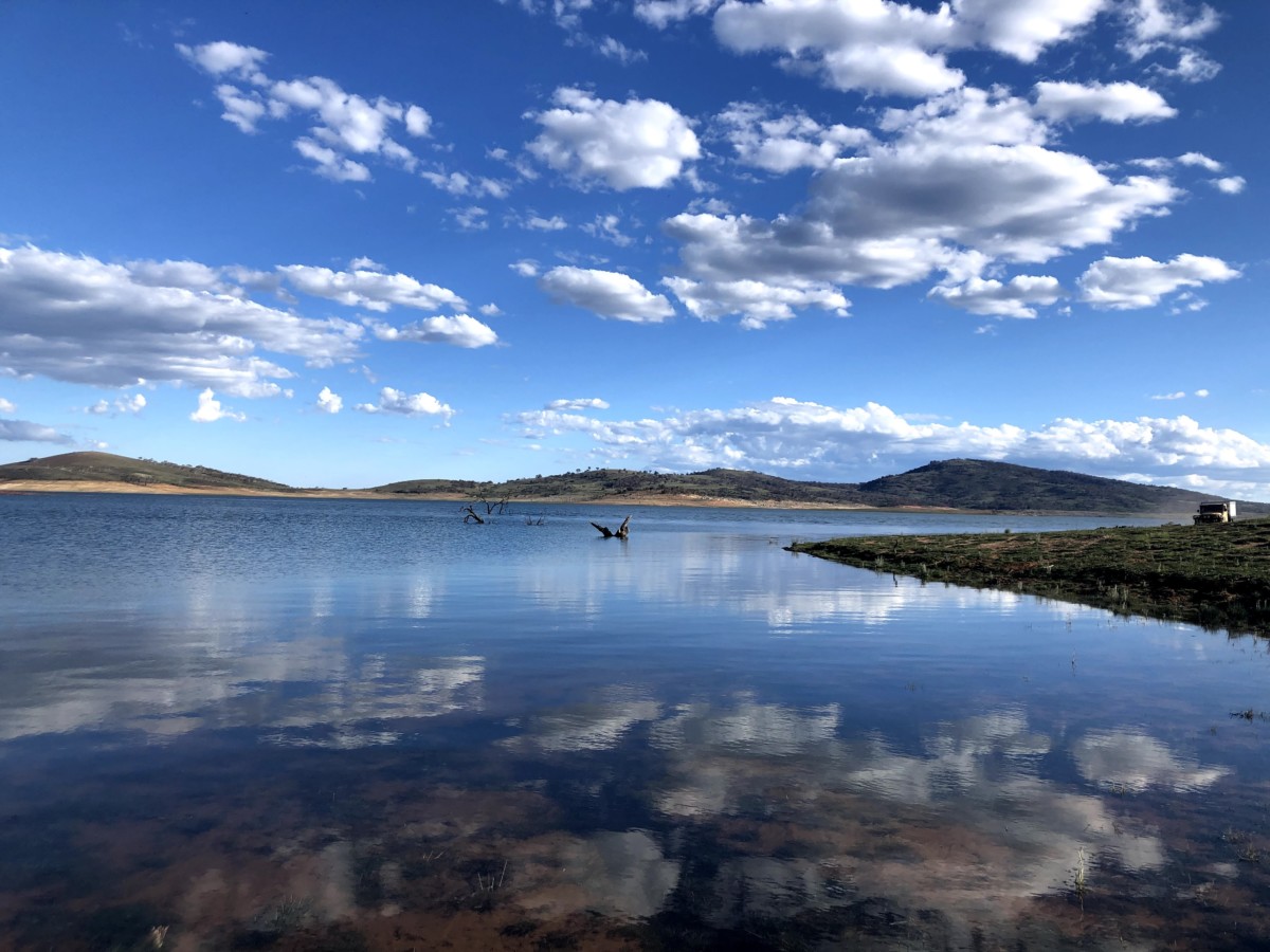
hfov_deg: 63.4
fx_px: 1027
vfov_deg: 49.7
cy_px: 476
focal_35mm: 28
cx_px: 635
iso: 25
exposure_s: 1/2288
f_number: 1.8
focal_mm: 3.99
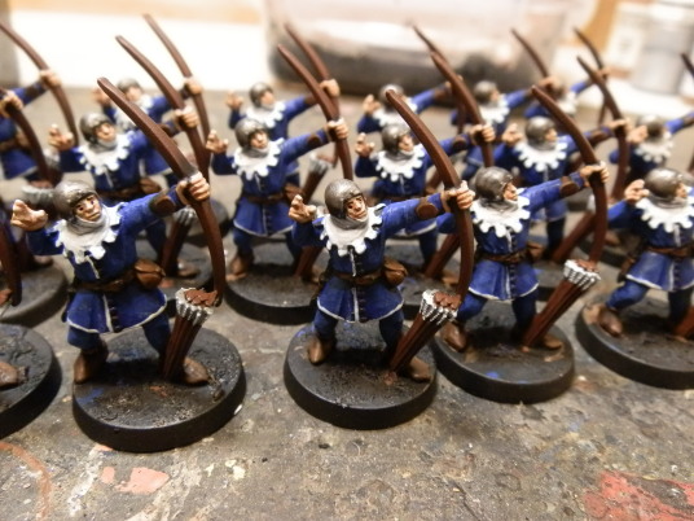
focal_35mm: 28
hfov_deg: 63.4
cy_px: 260
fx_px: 561
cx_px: 347
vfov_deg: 49.7
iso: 400
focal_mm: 5
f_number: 3.1
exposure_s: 1/40
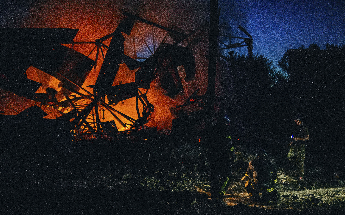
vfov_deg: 35.3
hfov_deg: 54.0
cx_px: 171
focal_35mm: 36
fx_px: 338
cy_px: 104
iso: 4500
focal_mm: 35
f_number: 2
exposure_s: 1/125
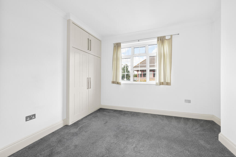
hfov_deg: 104.3
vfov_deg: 81.1
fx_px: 92
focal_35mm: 14
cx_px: 118
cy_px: 78
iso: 200
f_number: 16
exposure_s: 1/1.25
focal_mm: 14
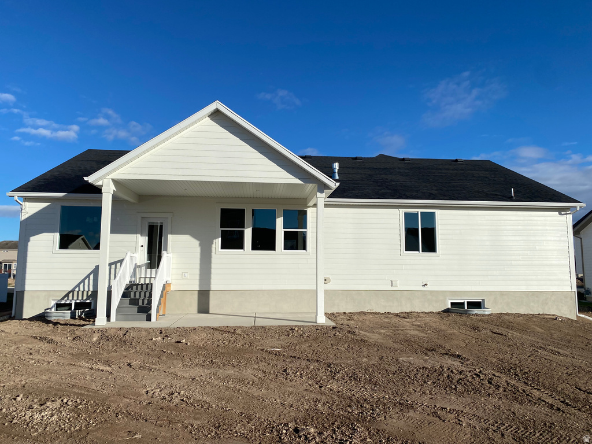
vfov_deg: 53.1
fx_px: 445
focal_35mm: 26
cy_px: 222
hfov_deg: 67.3
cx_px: 296
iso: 32
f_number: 1.8
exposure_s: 1/5025
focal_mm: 4.25
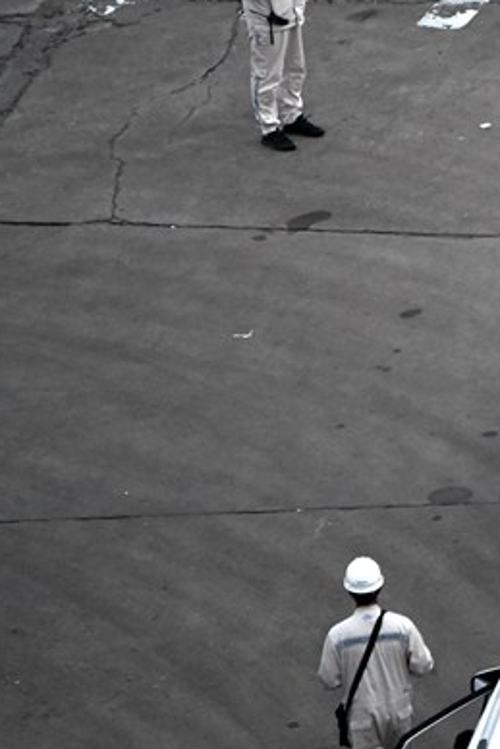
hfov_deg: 1.3
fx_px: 21438
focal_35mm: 1030
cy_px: 122
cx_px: 632
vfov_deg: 2.0
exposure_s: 1/400
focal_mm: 400
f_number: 5.6
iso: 2200
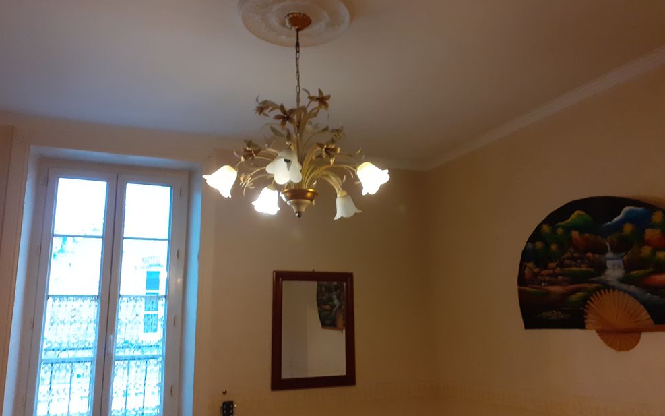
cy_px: 194
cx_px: 329
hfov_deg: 64.6
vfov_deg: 43.1
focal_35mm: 29
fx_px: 526
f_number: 1.9
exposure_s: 1/25
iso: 250
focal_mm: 3.6
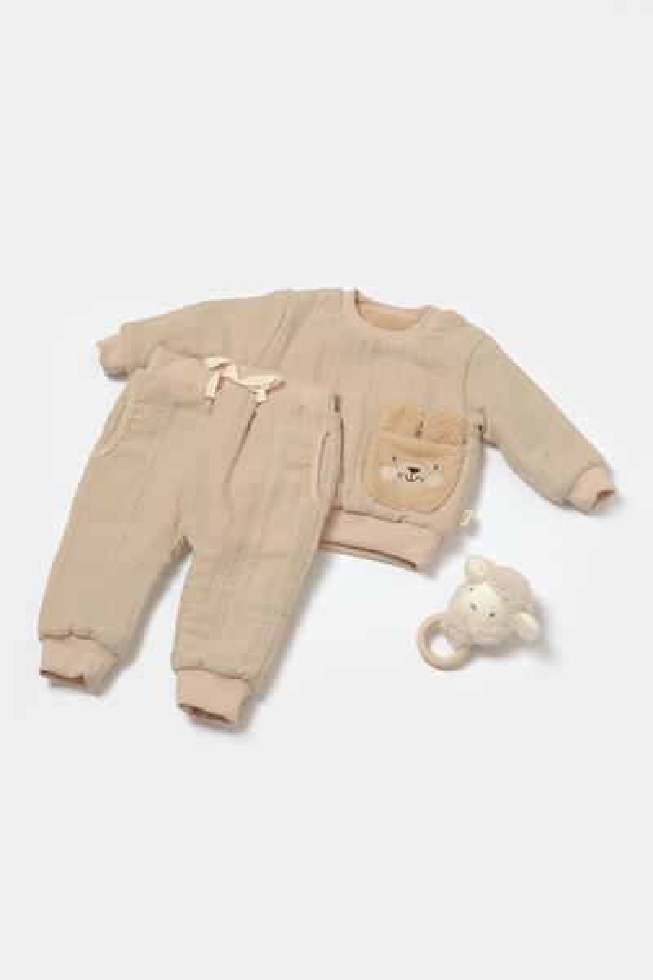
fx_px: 1388
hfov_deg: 26.5
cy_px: 490
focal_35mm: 51
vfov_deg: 38.9
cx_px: 326
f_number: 9
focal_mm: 34.3
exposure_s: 1/125
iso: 125
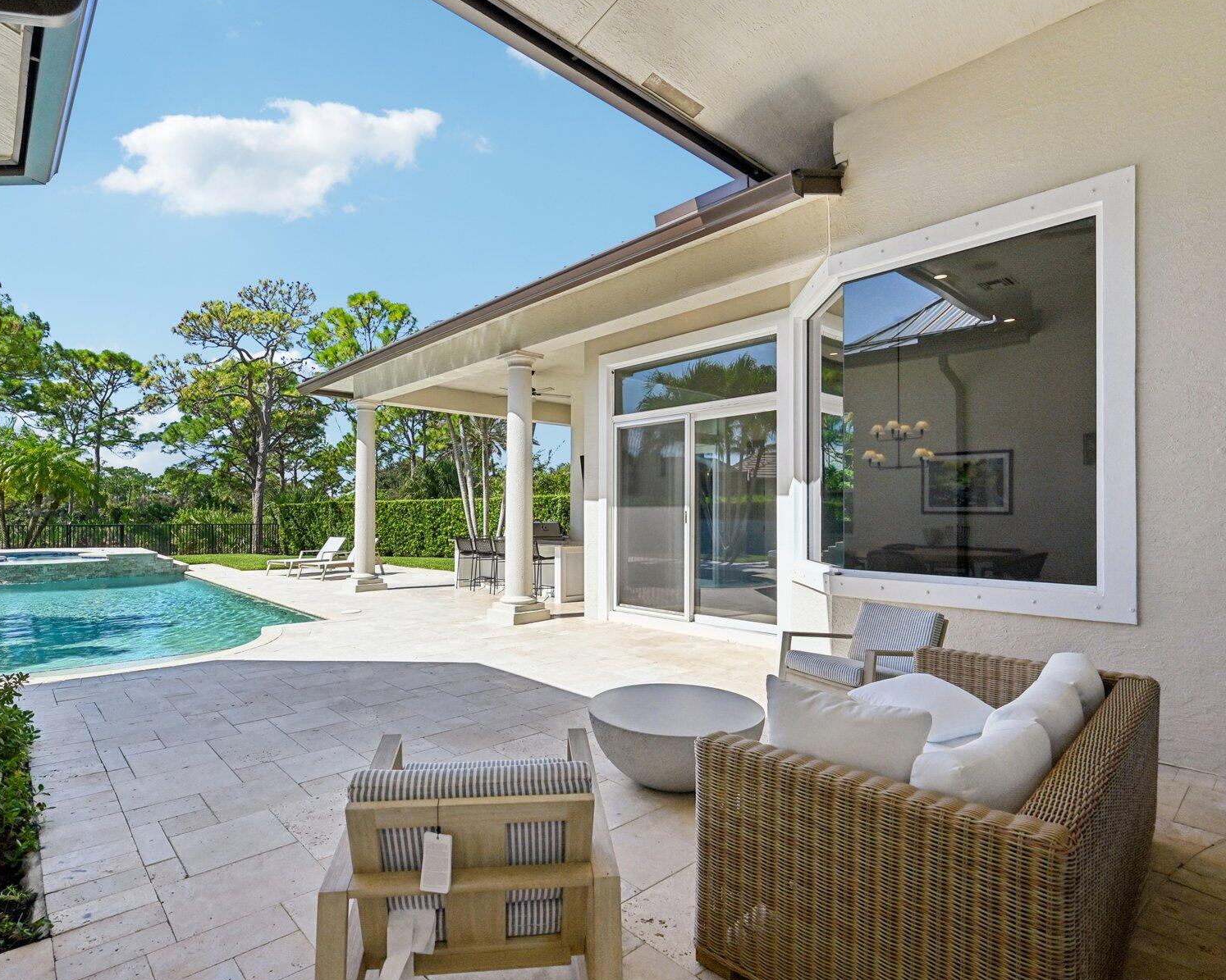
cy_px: 512
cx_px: 583
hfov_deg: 86.3
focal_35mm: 18
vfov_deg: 73.8
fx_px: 653
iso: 800
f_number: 8
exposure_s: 1/2000
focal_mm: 14
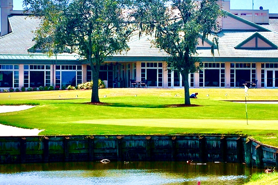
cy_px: 79
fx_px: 1605
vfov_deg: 6.6
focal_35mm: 208
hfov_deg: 9.9
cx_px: 162
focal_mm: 70
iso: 320
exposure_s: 1/250
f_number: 10
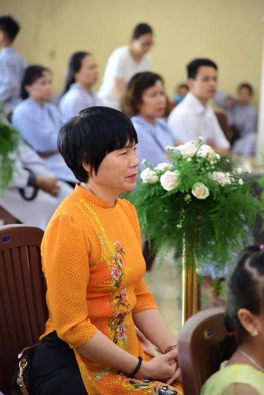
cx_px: 132
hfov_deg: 11.4
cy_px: 198
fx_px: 1318
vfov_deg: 17.1
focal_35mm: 120
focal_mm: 120
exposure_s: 1/50
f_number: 4
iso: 1600
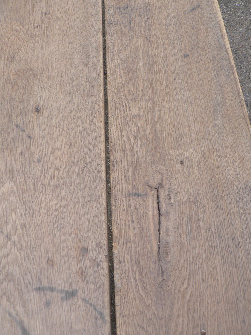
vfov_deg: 51.4
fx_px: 348
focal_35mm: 36
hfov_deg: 39.7
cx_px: 126
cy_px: 168
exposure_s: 1/60
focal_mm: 6
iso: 80
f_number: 2.8
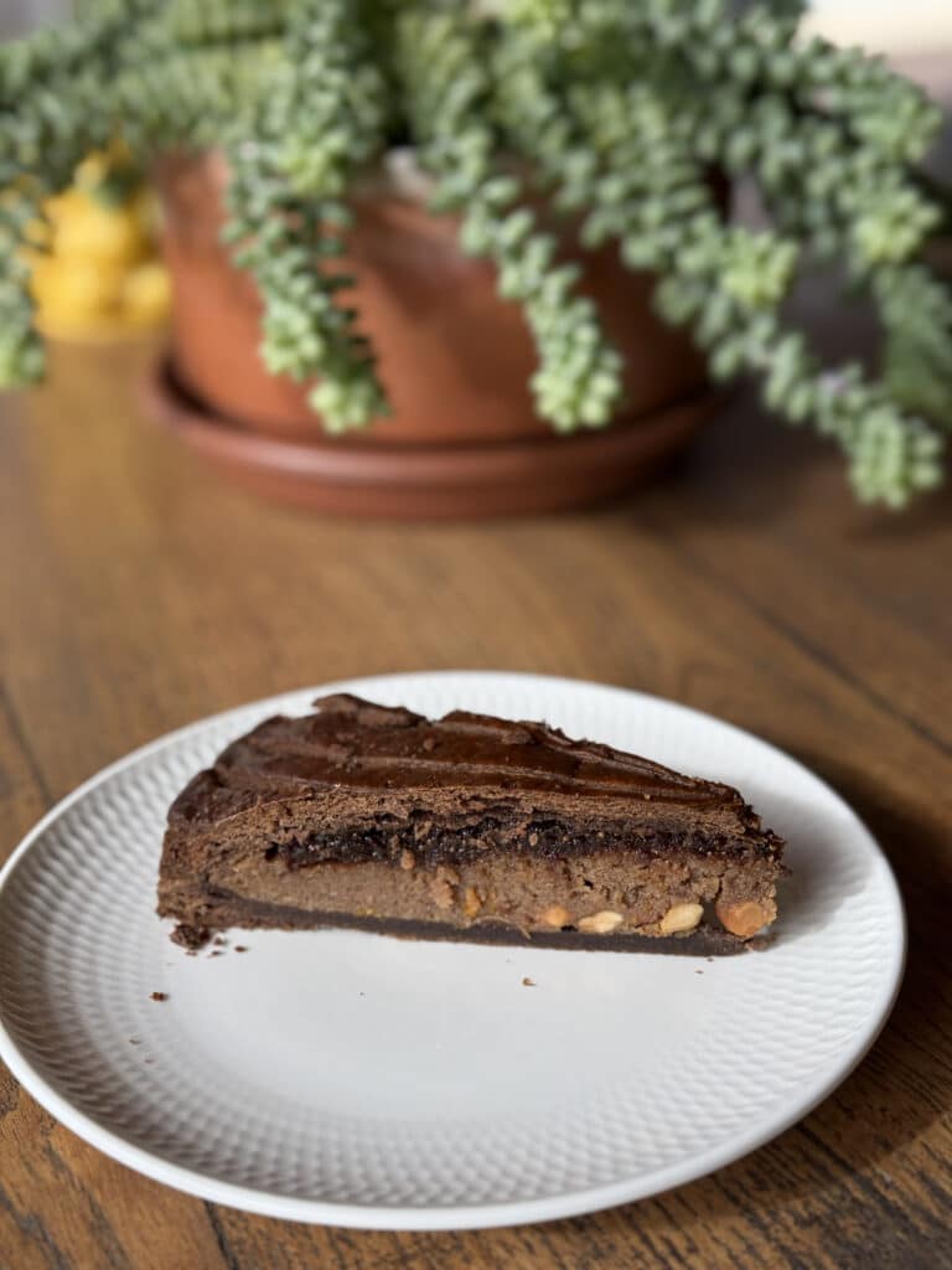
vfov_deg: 39.7
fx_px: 1760
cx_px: 476
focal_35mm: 48
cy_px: 635
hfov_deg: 30.3
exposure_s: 1/1055
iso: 64
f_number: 1.78
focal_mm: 6.76
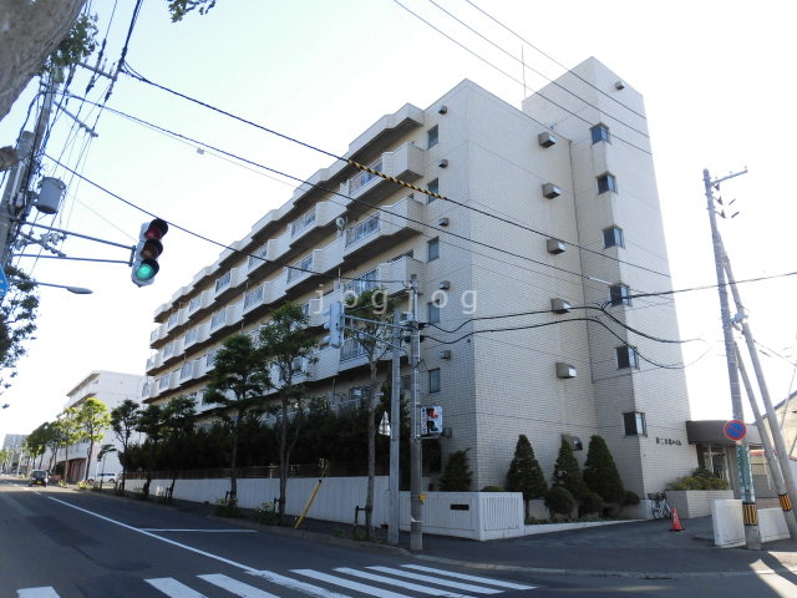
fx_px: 553
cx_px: 398
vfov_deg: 56.8
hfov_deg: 71.6
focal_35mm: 24
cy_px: 299
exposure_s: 1/400
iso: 100
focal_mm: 4.3
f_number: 3.1
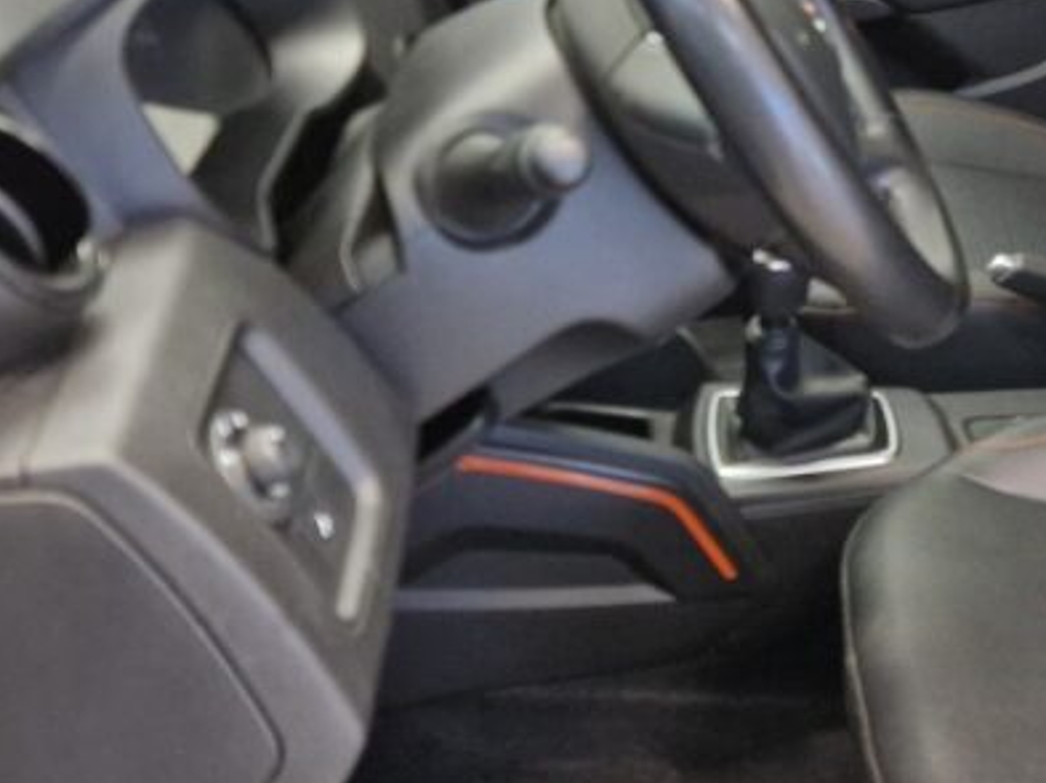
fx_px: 1811
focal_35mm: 60
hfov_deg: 29.9
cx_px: 1059
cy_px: 200
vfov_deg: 24.1
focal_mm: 5.4
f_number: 1.8
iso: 500
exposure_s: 1/100
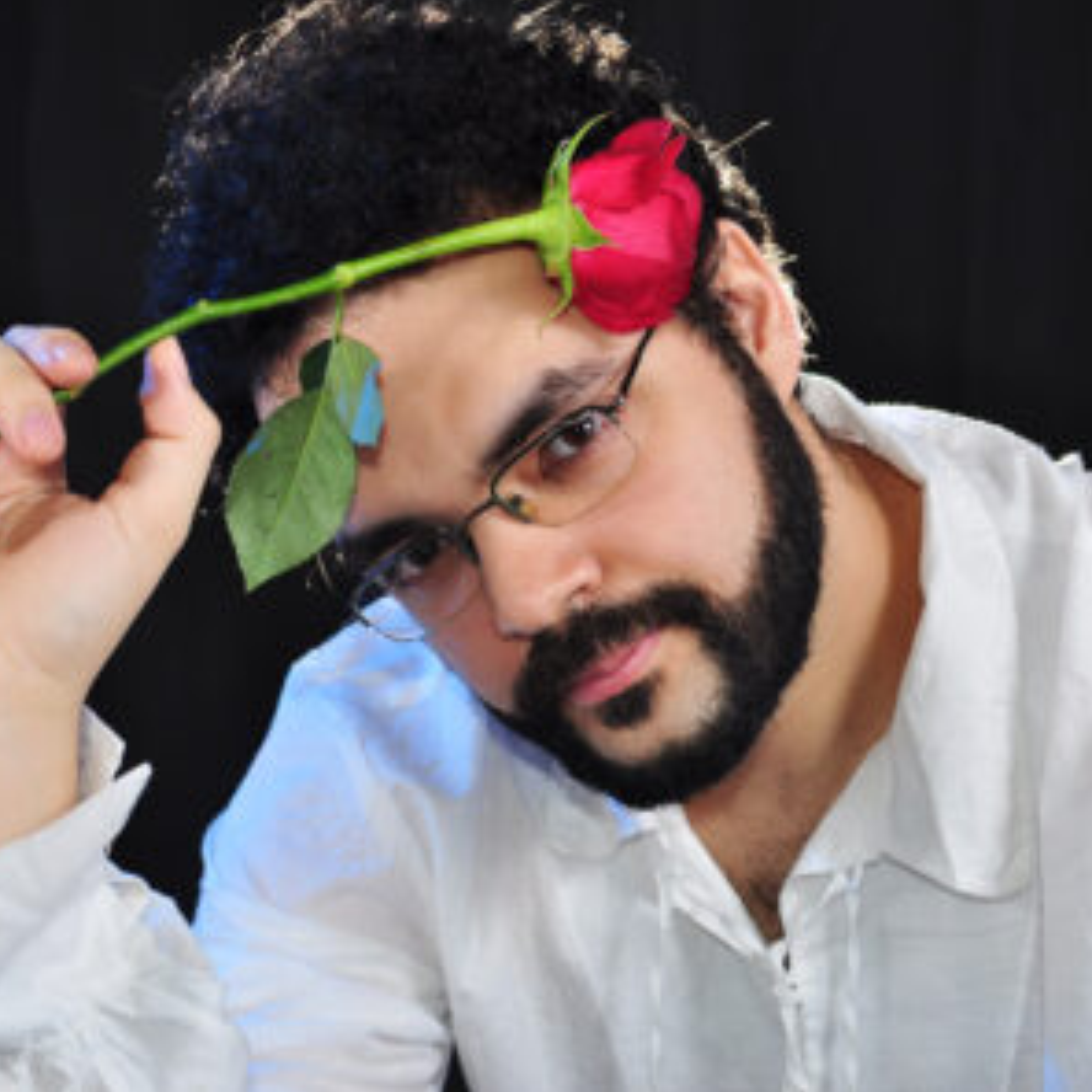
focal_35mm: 58
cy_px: 544
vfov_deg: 29.6
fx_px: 2070
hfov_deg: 29.5
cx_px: 516
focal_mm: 30
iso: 200
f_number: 5.6
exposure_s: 1/125
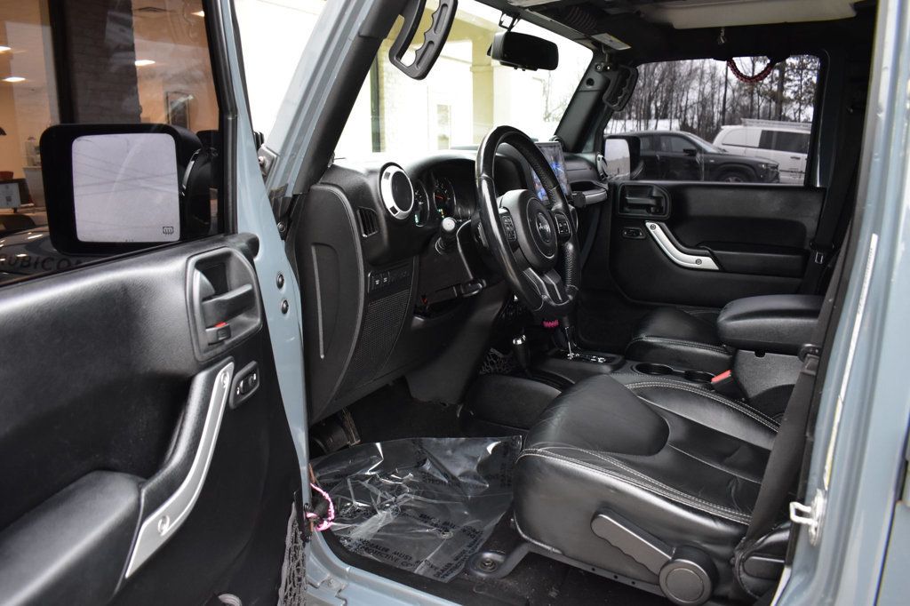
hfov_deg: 67.4
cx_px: 455
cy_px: 303
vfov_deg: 47.9
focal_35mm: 27
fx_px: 682
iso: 1600
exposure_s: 1/15
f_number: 5
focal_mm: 18
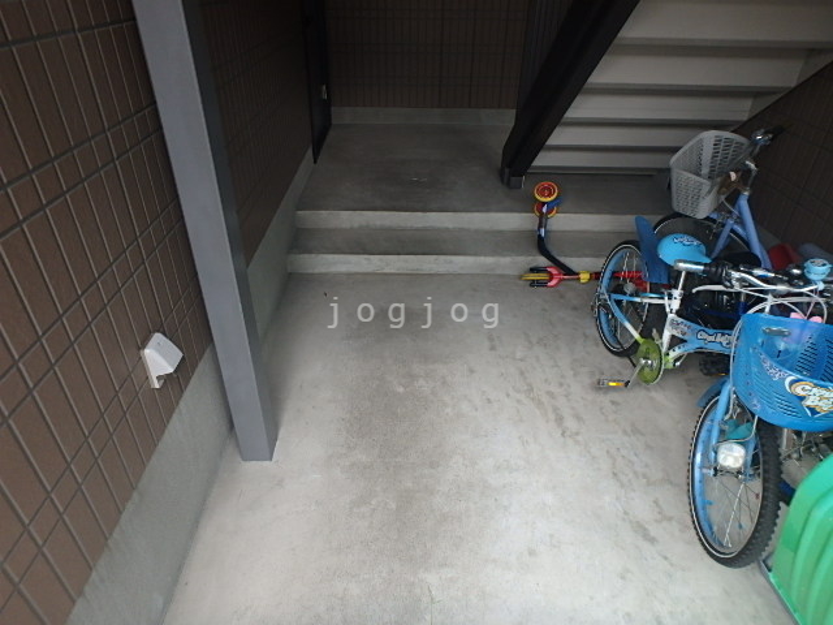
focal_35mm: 21
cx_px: 416
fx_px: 505
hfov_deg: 79.0
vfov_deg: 63.4
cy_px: 312
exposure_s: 1/60
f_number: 3.5
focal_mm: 3.7
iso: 160
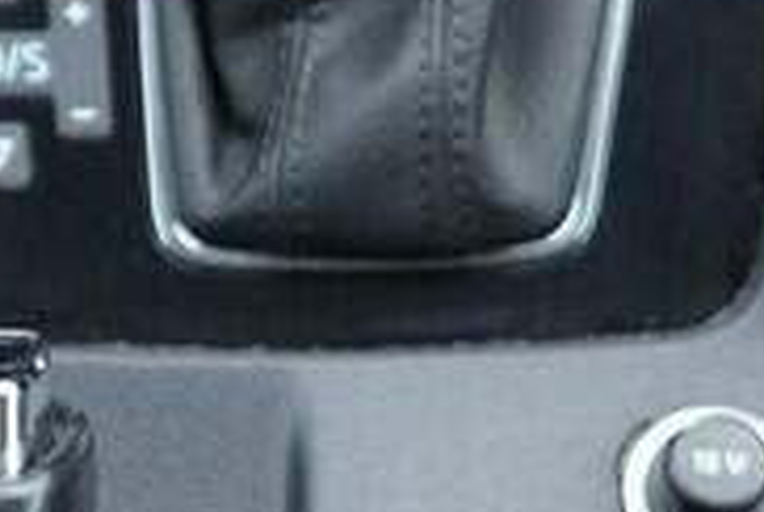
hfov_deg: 10.2
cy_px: 296
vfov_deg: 6.8
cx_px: 420
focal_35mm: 202
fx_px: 4294
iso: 400
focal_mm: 24
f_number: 2.8
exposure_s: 1/40
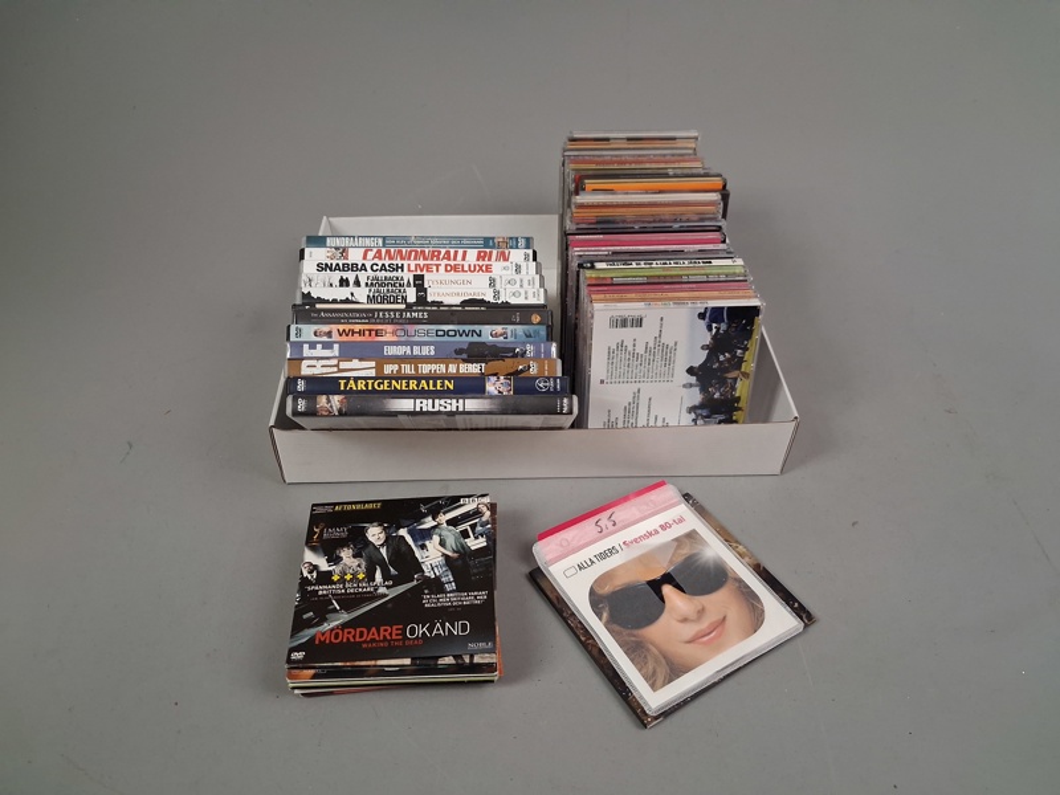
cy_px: 398
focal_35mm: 27
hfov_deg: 65.3
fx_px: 827
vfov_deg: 51.4
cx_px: 530
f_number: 1.8
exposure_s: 1/100
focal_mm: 4
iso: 320
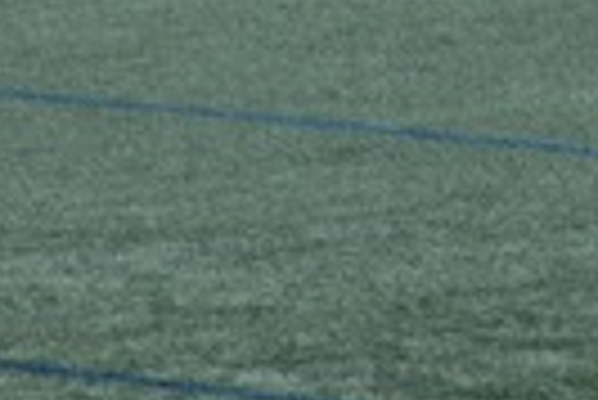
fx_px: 14367
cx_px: 324
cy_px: -396
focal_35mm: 864
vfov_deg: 1.6
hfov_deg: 2.4
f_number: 6
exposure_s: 1/200
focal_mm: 120
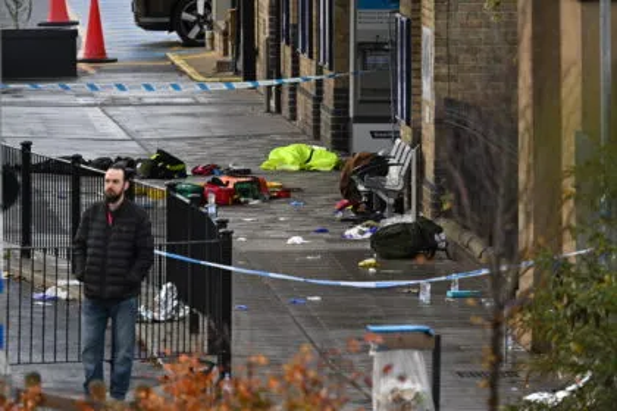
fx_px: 10283
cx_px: 308
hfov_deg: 3.4
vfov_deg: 2.3
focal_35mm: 600
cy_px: 206
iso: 2500
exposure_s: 1/1000
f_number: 5.6
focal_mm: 400
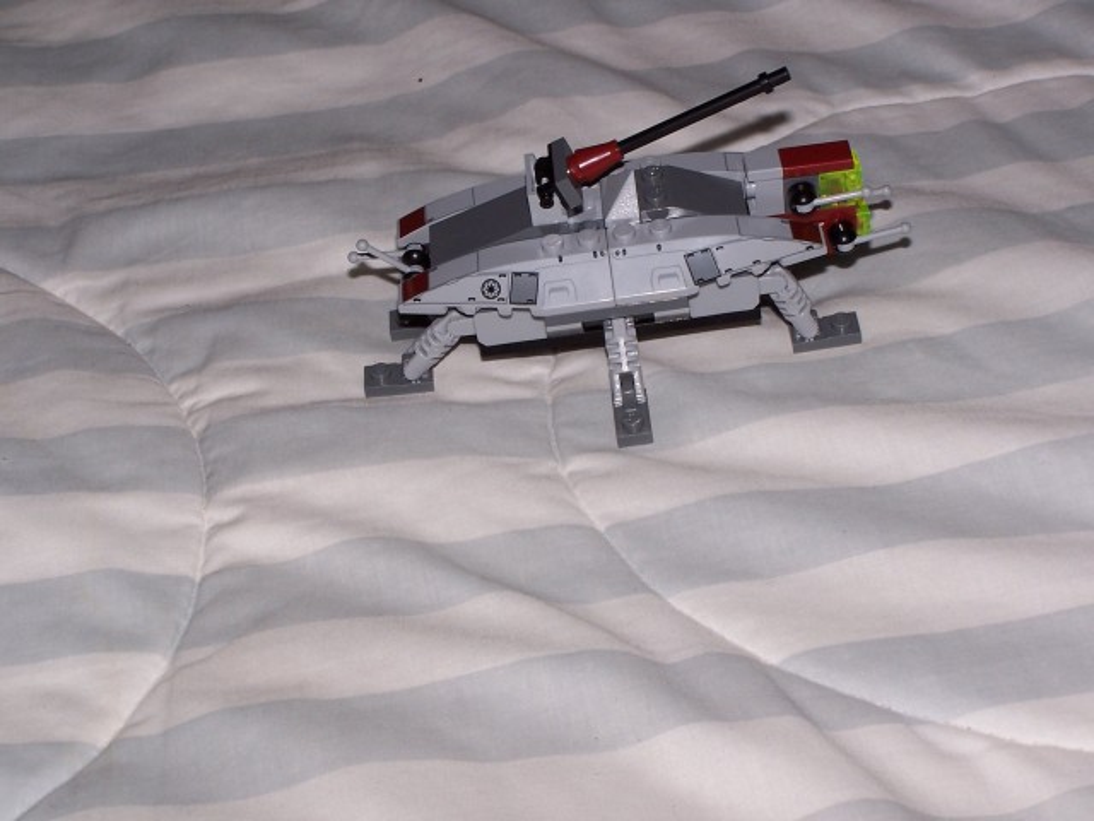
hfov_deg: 23.8
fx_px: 2592
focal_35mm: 82
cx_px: 547
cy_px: 410
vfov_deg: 18.0
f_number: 7.1
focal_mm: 13.7
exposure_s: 1/90
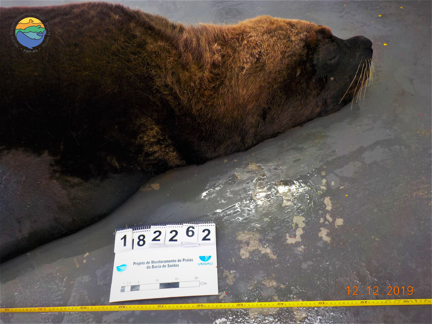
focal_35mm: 30
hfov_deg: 60.0
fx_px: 374
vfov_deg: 46.8
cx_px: 216
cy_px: 162
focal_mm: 4.1
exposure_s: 1/30
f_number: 3.3
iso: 125
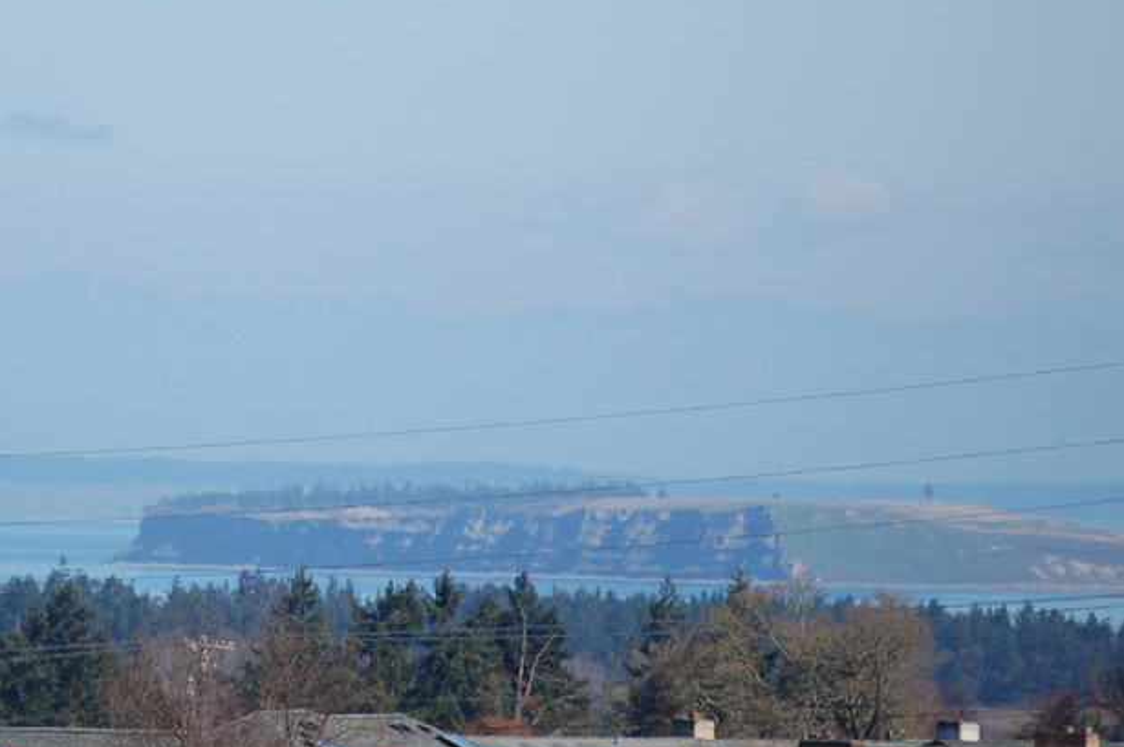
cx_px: 248
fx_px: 18339
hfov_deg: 3.5
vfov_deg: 2.3
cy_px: 300
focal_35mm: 588
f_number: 5.6
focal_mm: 200
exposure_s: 1/2000
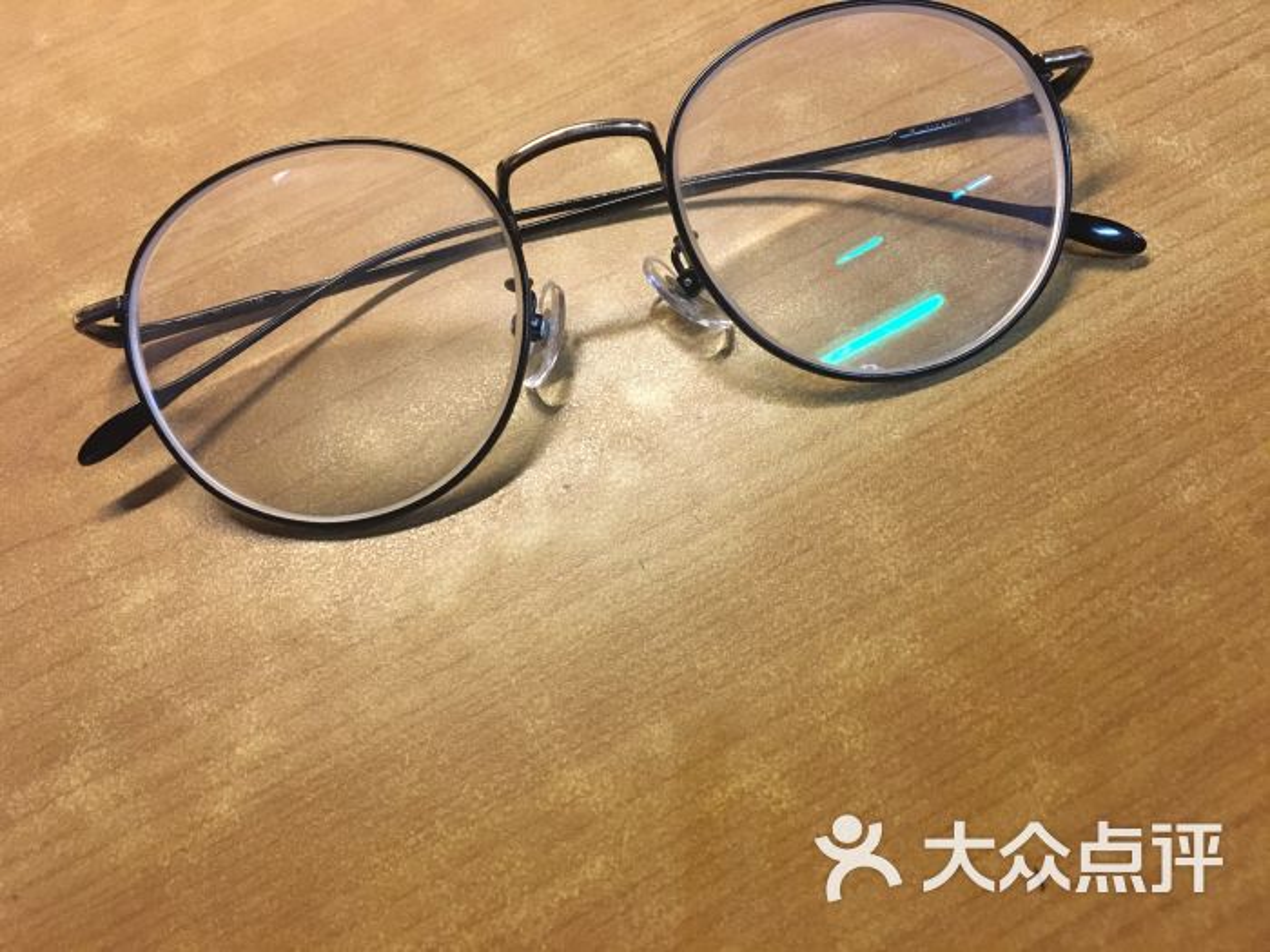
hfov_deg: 61.7
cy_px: 476
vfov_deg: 48.2
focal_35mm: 29
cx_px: 635
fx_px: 1064
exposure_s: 1/25
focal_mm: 4.15
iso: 200
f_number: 2.2
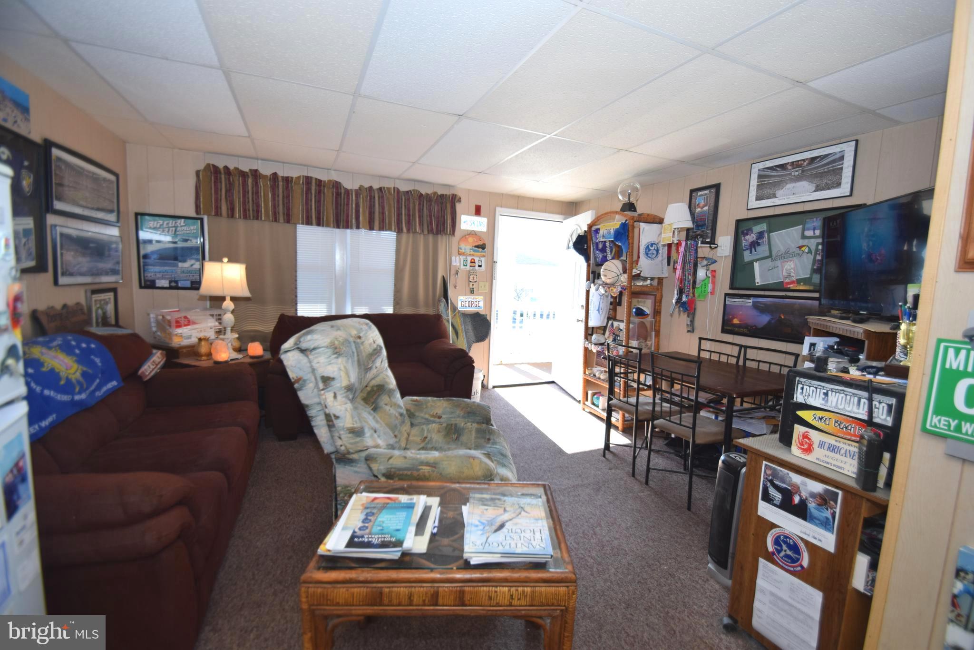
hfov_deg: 100.4
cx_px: 487
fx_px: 406
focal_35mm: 15
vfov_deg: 77.3
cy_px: 325
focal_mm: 10
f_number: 5
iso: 200
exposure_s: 1/100
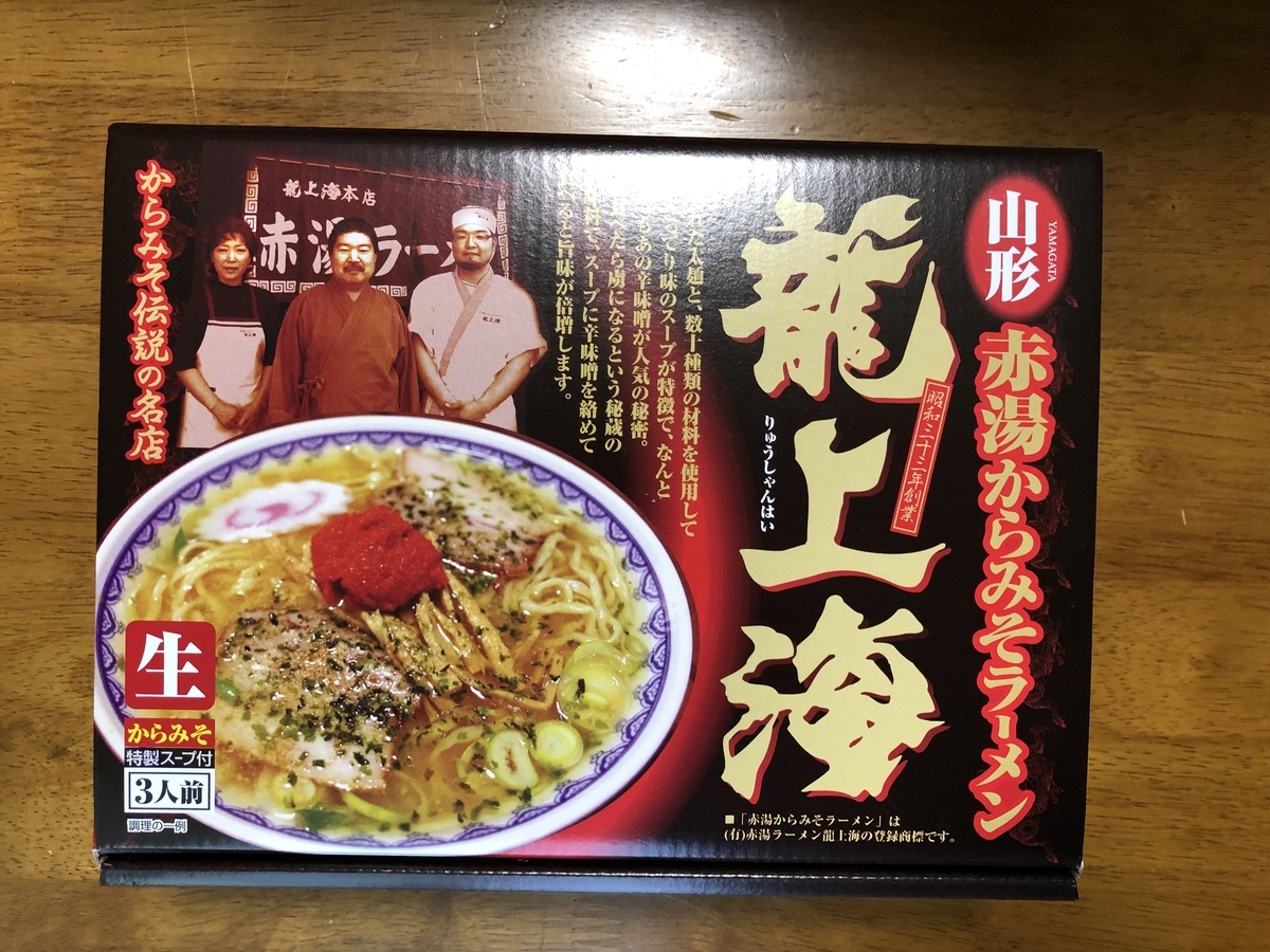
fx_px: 1027
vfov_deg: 49.7
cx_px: 635
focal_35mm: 28
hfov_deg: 63.4
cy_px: 476
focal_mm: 3.99
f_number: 1.8
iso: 40
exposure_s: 1/15
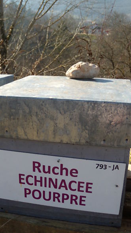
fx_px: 247
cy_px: 118
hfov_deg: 29.7
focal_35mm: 40
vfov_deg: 50.5
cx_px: 73
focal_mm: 6.4
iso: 80
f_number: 3.6
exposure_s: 1/400
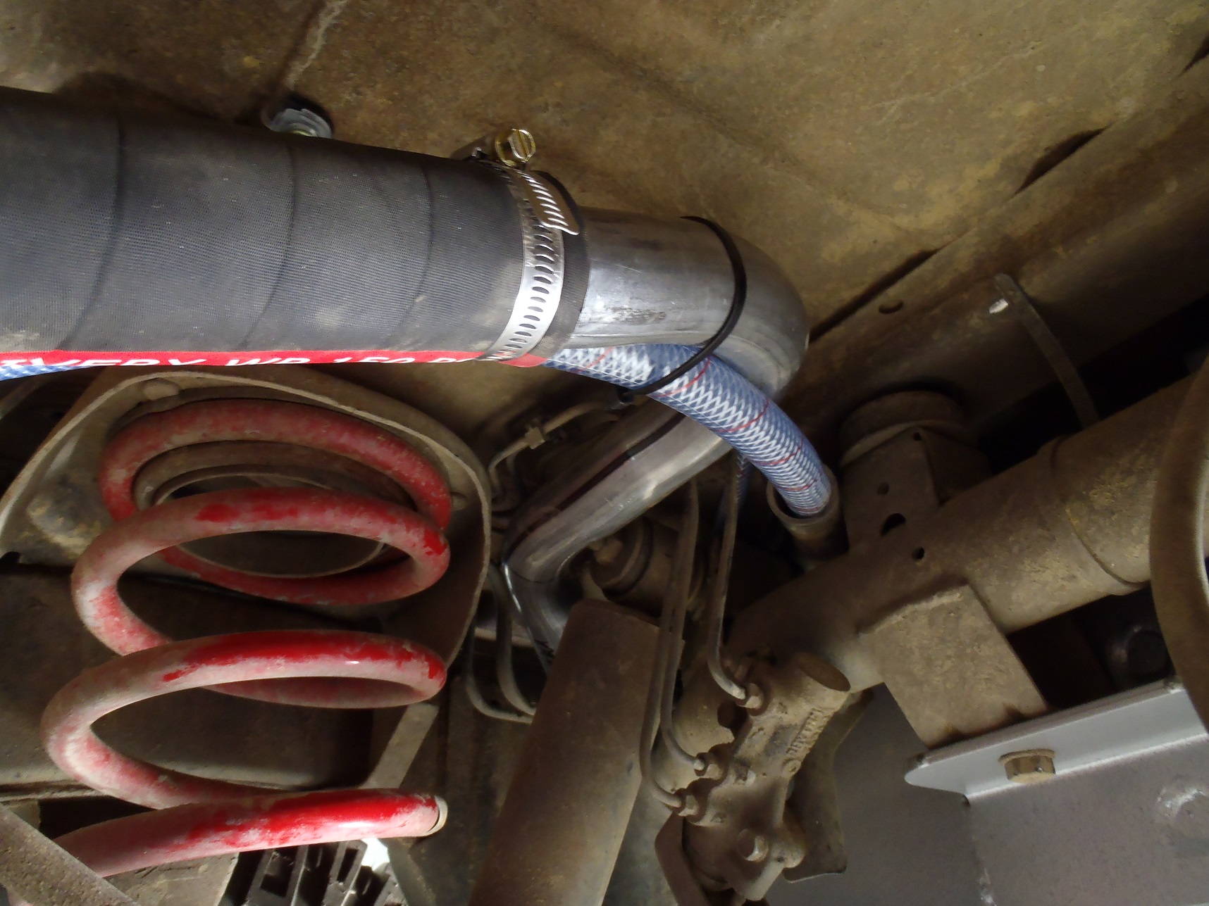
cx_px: 604
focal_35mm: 28
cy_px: 453
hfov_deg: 63.4
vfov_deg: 49.7
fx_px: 978
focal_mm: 5
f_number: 3.9
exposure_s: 1/4
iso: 200
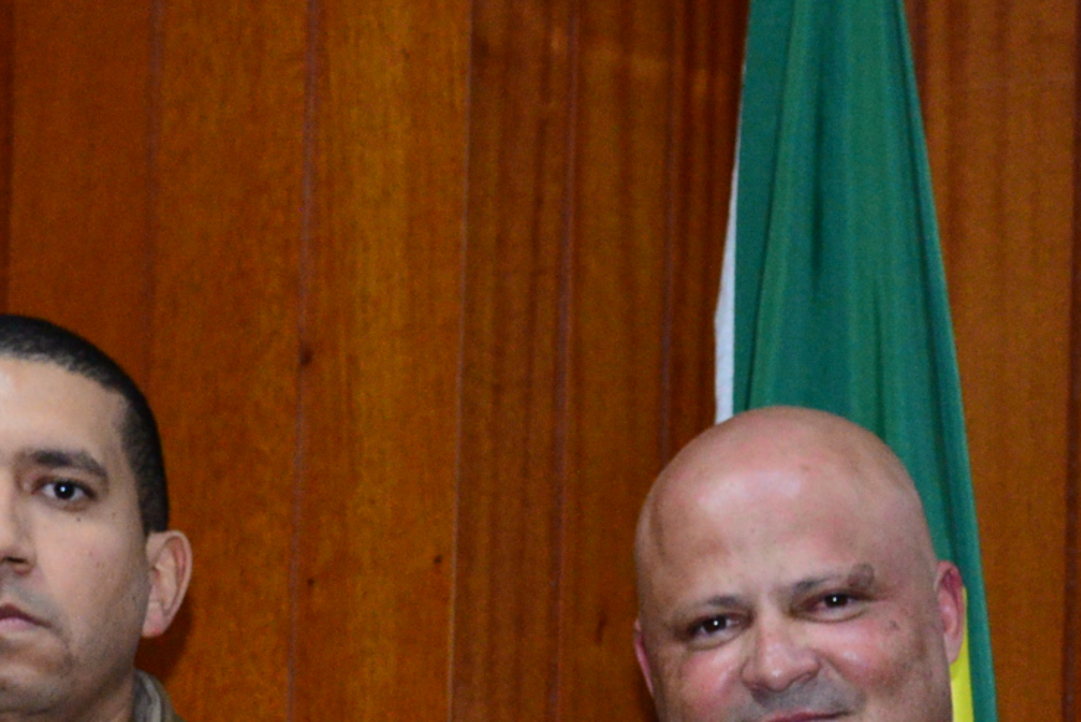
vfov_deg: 6.6
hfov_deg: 10.1
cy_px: 1159
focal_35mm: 204
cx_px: 519
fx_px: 6128
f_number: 4.5
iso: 2500
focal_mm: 50
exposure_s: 1/125
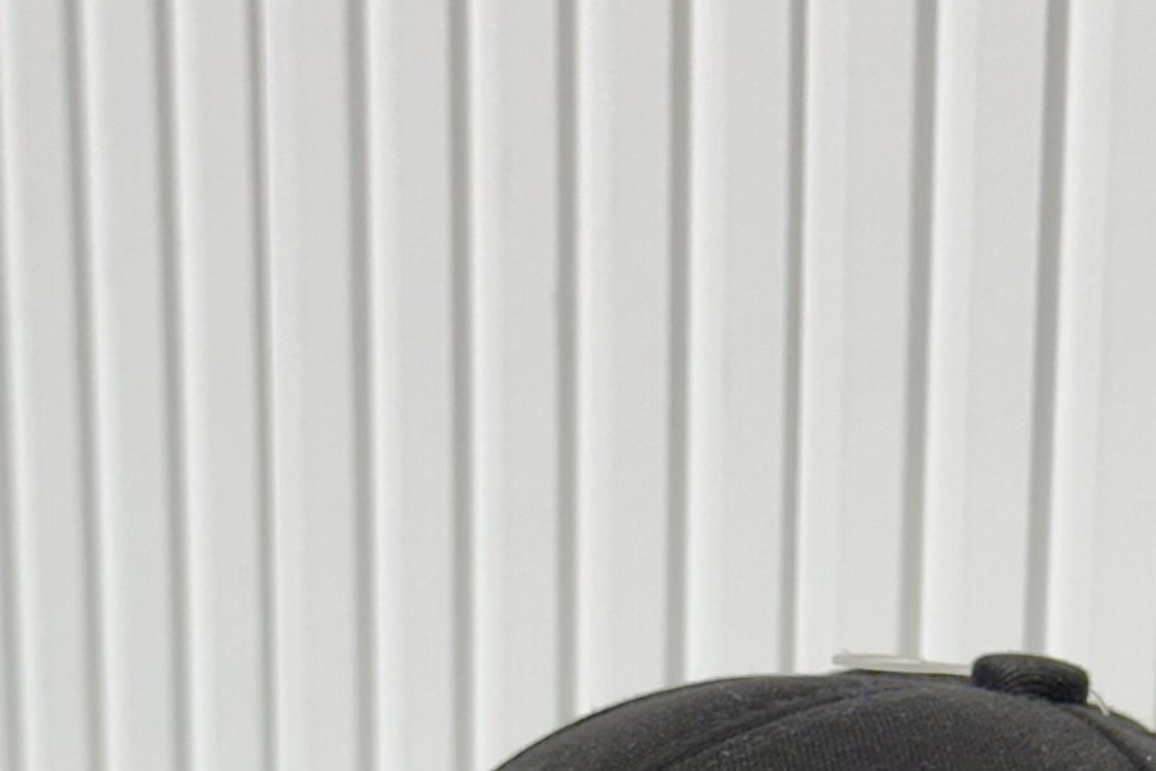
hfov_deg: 14.7
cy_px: 1279
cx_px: 688
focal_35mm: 139
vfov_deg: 9.5
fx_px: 4464
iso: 80
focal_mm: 6.86
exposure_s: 1/100
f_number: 1.78
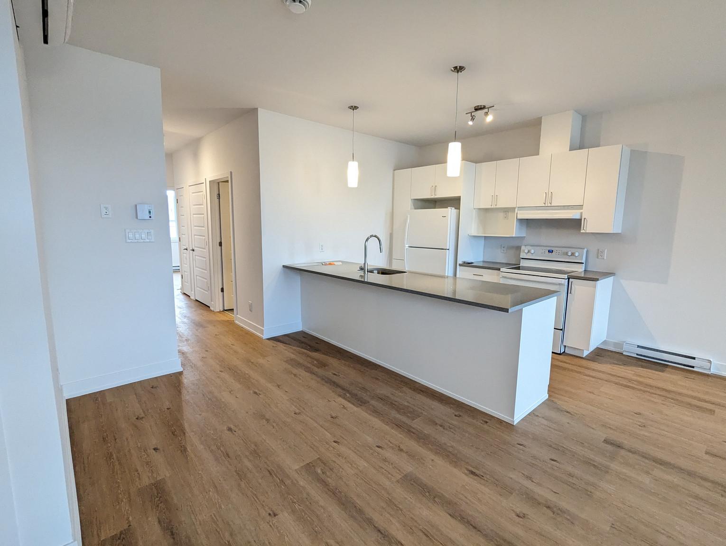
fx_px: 336
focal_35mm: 16
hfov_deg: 94.4
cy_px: 273
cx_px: 363
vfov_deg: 78.2
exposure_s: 1/90.1
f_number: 2.2
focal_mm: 2.35
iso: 316
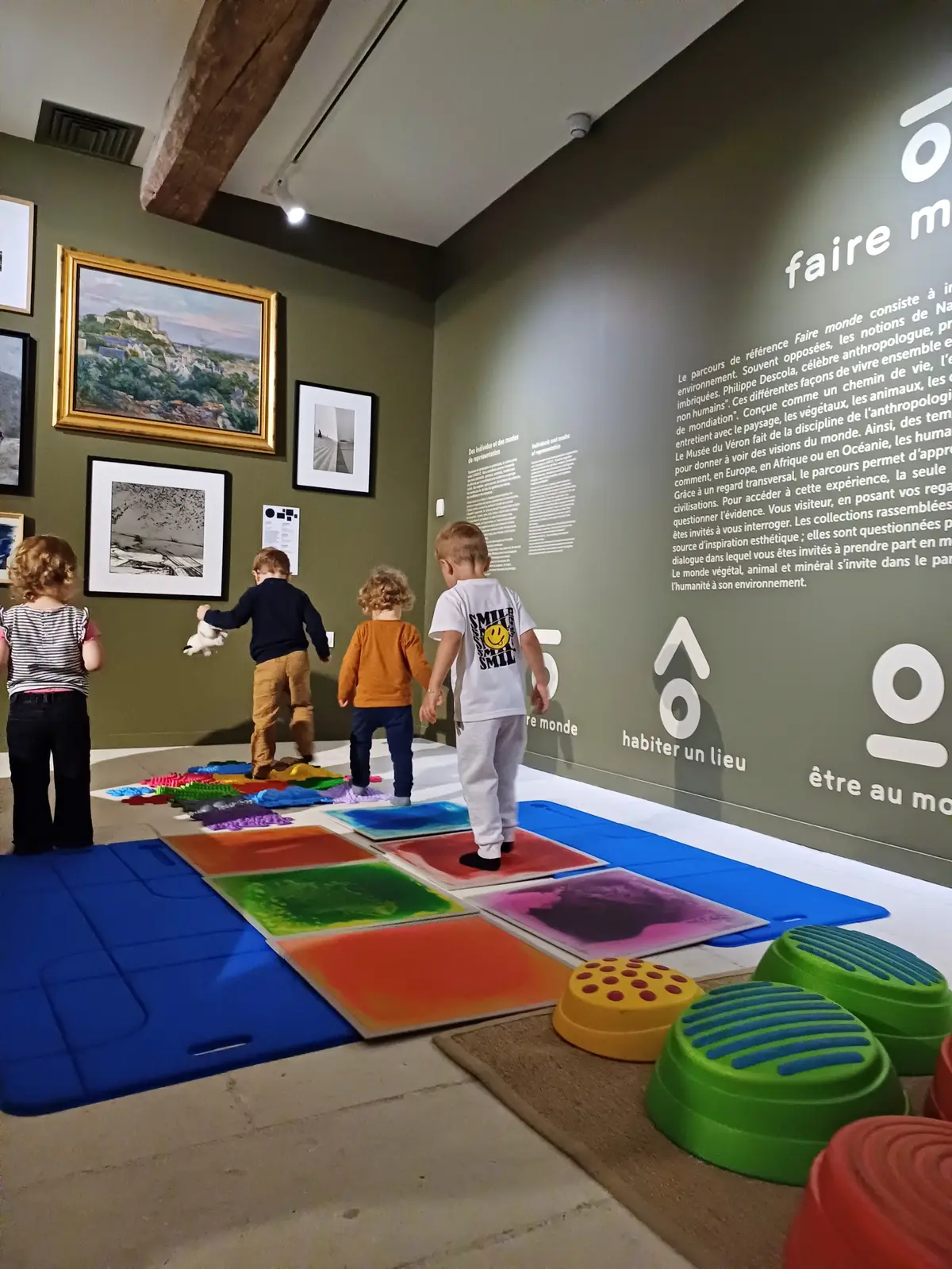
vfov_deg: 69.4
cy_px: 634
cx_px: 476
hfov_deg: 54.9
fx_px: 916
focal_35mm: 25
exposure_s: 1/20
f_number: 1.8
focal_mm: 4.65
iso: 800
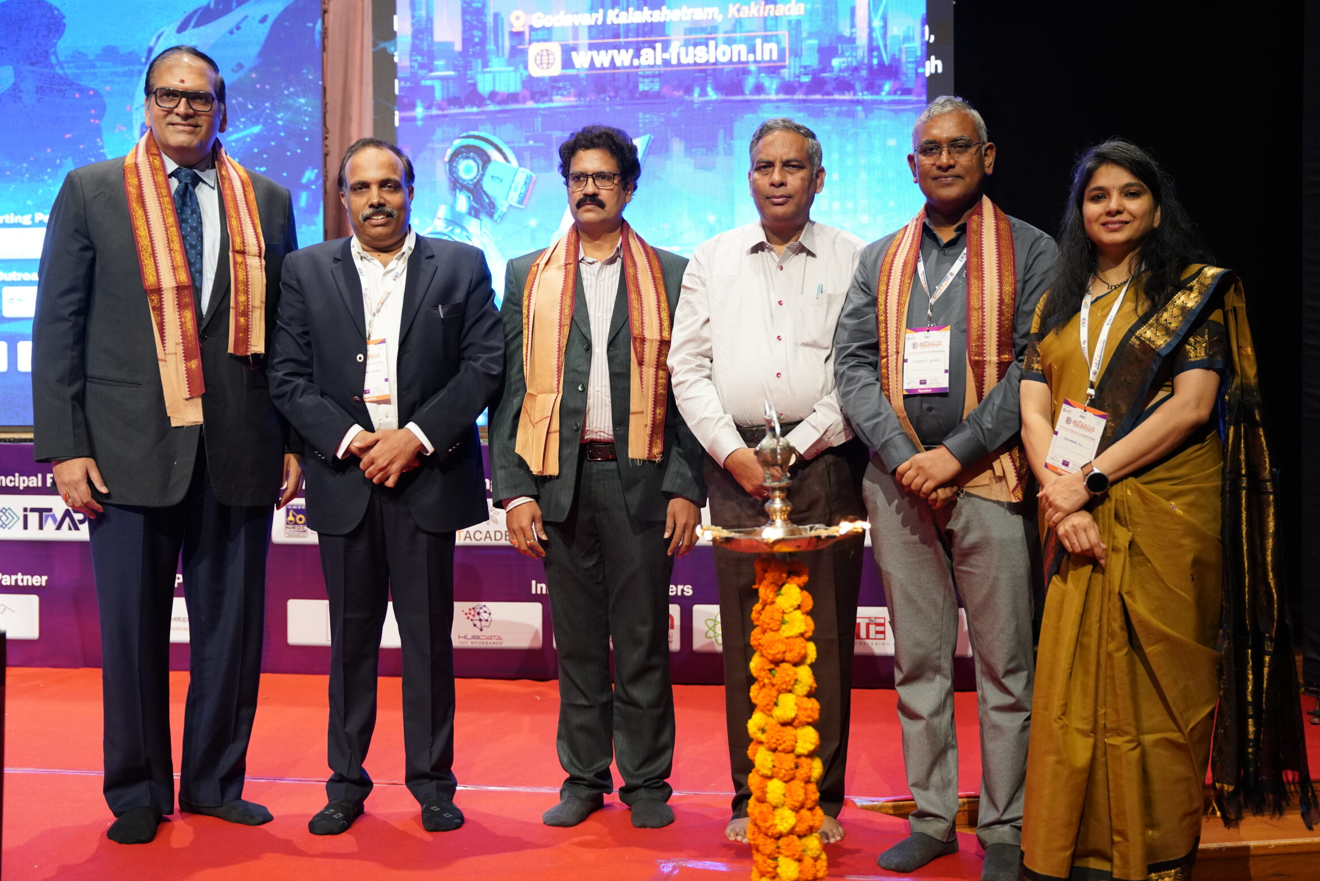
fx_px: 1630
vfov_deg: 30.2
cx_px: 694
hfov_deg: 44.1
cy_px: 419
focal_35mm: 44
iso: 2500
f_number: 2.8
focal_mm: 40.4
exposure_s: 1/200
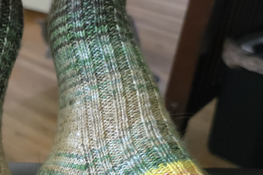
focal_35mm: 67
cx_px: 11
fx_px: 489
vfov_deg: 19.3
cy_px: 199
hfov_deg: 28.5
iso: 1250
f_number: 1.7
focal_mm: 6.3
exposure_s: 1/24
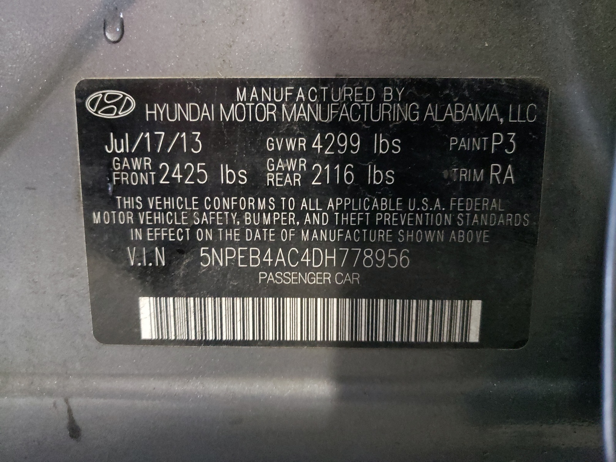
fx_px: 463
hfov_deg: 67.3
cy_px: 231
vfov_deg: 53.1
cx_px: 308
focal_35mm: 26
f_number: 1.5
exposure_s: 1/24
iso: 628
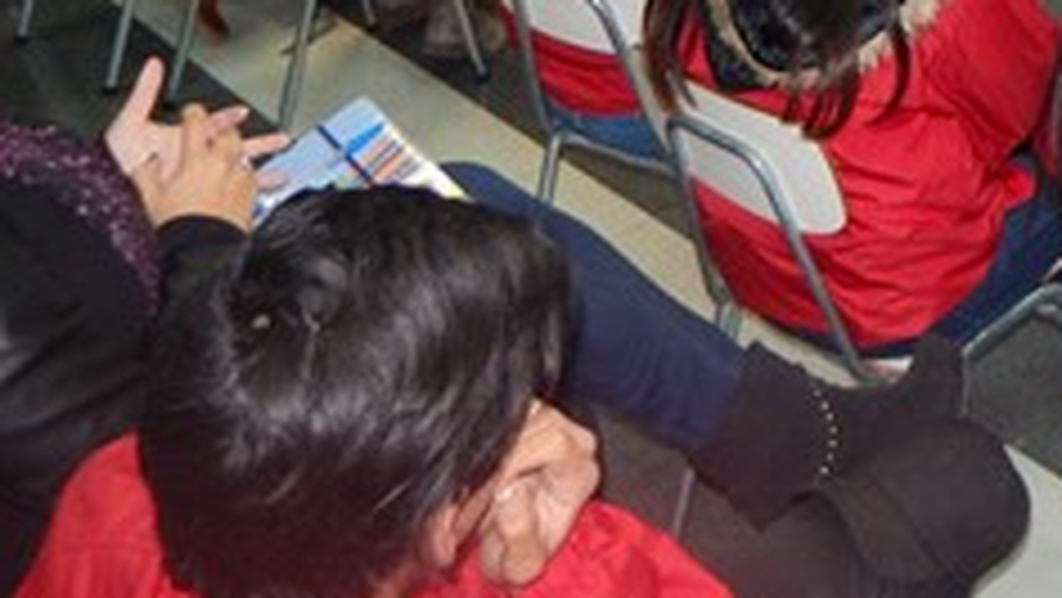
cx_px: 1130
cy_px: -450
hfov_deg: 29.6
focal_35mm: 65
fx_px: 1831
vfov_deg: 16.0
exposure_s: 1/30
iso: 200
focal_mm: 4
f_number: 3
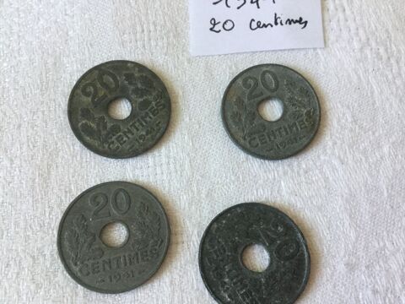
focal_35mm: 31
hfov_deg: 58.4
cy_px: 152
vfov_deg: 45.4
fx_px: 363
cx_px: 202
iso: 125
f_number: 2.4
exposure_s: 1/33
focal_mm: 3.3
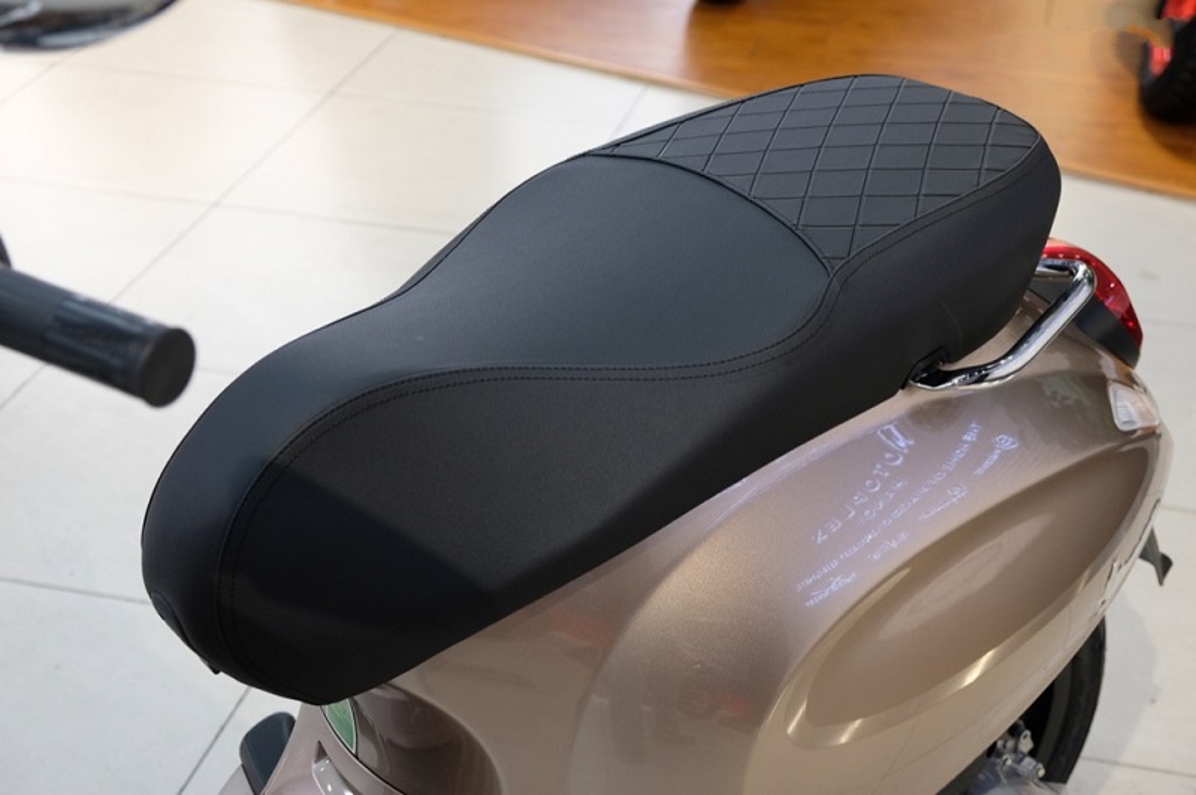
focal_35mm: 61
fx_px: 2025
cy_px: 398
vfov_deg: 22.2
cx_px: 598
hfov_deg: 32.9
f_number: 5
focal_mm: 40.7
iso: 500
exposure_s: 1/42
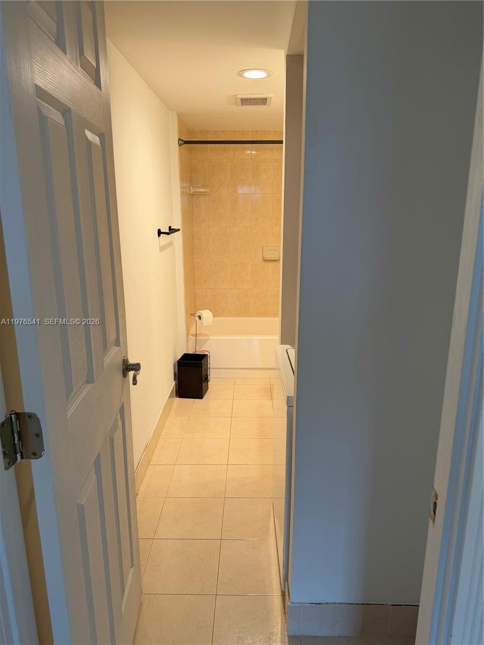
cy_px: 322
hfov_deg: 56.8
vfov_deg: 71.6
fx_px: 447
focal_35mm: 24
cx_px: 242
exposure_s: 1/60
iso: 125
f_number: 1.78
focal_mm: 6.76
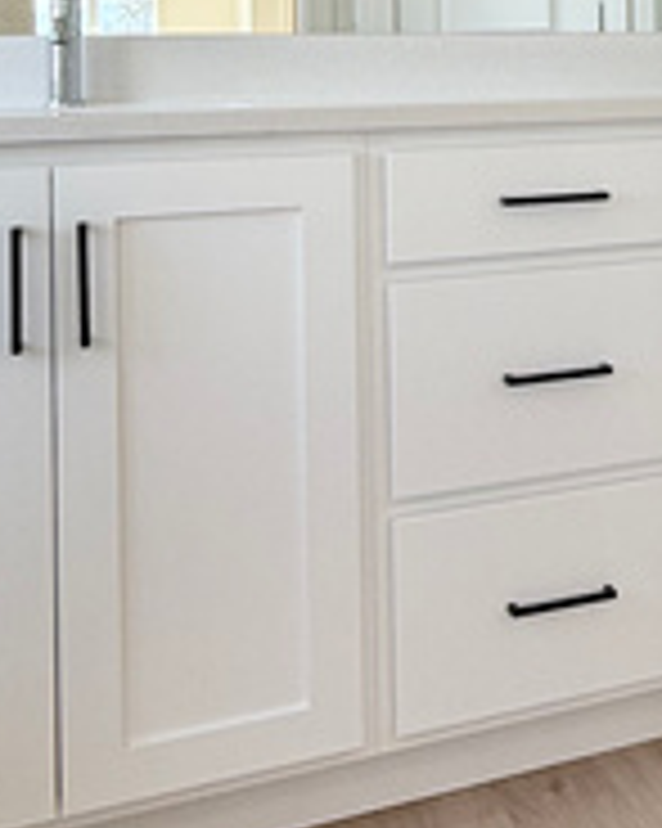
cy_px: 58
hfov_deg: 23.9
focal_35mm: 57
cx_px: 829
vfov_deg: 31.3
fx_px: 1397
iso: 50
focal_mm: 2.22
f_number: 2.2
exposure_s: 1/132
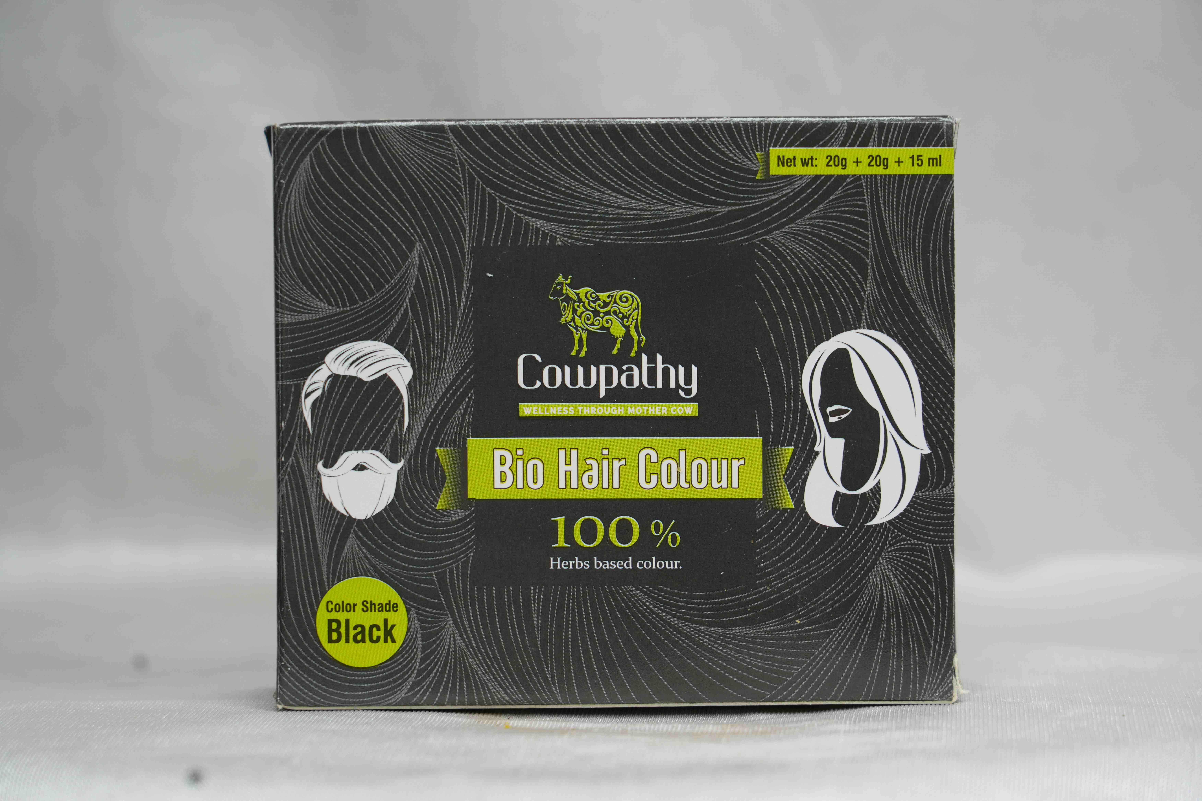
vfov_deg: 13.2
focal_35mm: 104
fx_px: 3472
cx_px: 601
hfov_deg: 19.6
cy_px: 400
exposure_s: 1/60
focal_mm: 104
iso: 250
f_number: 5.6
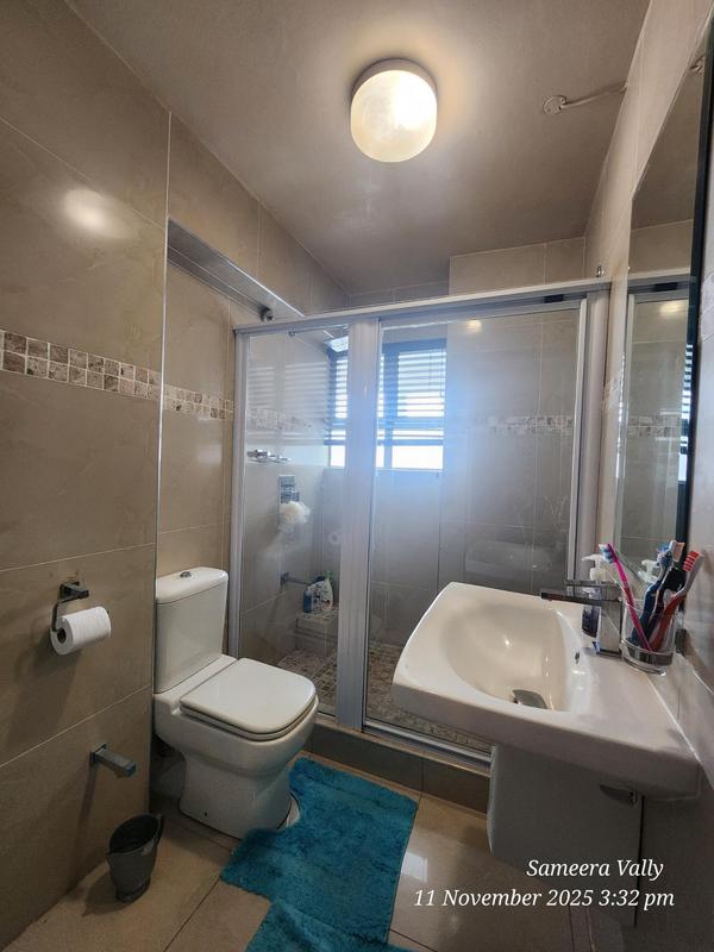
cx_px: 357
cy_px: 476
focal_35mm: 13
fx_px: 358
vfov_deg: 106.2
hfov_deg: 89.9
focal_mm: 2.2
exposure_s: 1/50.3
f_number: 2.2
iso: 250
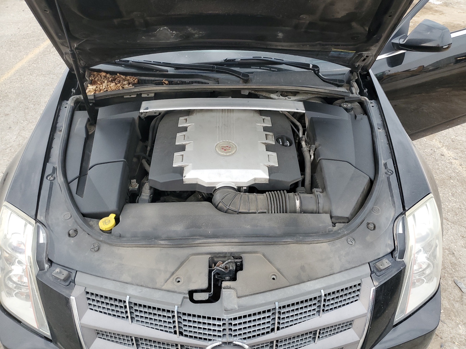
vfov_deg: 53.1
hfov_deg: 67.3
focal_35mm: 26
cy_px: 174
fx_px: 350
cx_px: 233
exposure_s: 1/60.2
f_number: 1.5
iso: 84
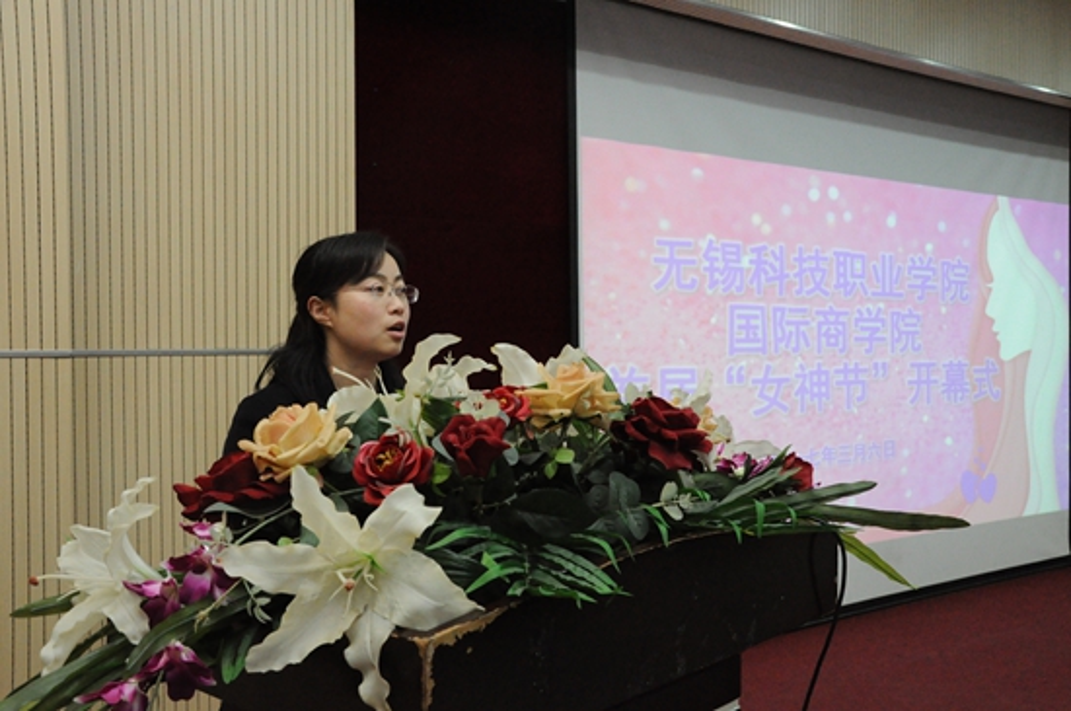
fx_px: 1069
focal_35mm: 36
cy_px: 356
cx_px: 536
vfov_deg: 36.8
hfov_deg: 53.2
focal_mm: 24
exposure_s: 1/60
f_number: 8
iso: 3200
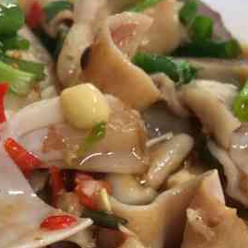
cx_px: 31
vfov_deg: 18.4
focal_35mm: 86
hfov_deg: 19.8
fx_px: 697
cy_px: 345
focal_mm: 3.99
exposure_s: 1/6
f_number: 1.8
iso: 80
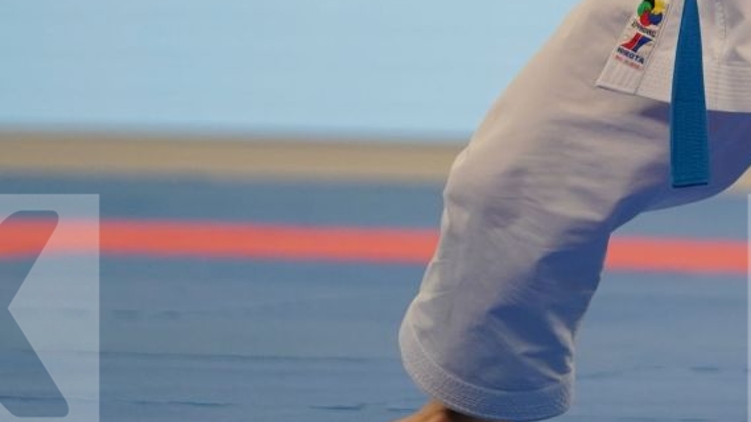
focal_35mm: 593
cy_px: -154
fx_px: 11808
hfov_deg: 3.6
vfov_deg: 2.0
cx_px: 871
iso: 1000
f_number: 2.8
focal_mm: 179
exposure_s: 1/1000
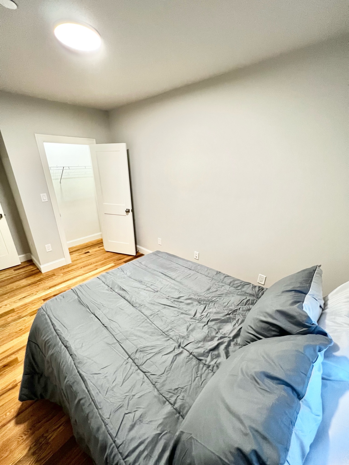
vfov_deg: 106.2
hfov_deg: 89.9
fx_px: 175
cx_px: 174
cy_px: 232
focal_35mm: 13
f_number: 1.8
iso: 200
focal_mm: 1.57
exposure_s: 1/60
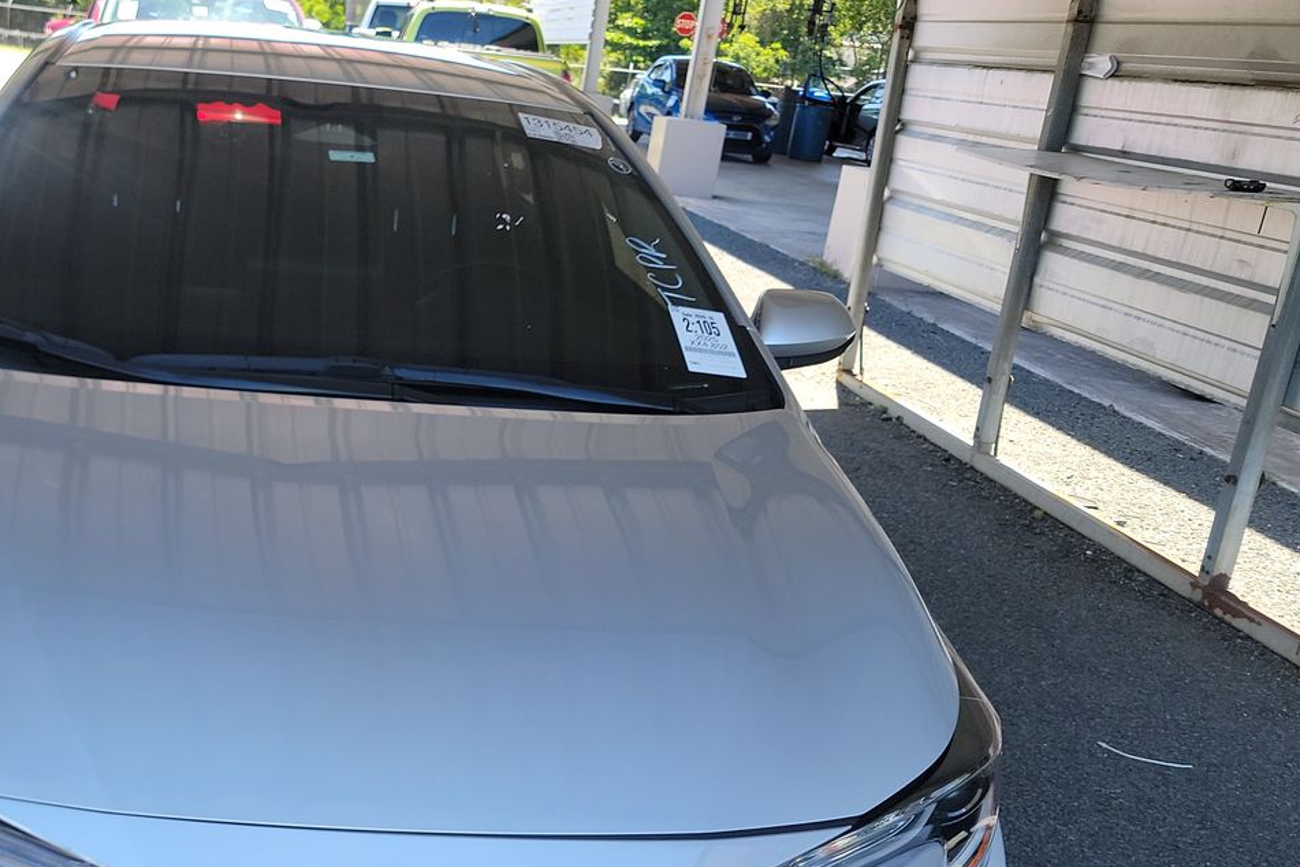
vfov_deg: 31.5
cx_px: 360
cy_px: 611
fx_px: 1517
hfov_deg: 45.1
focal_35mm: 42
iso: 50
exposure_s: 1/140
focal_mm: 6.7
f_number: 1.8
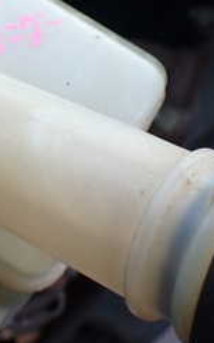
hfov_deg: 16.2
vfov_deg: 26.0
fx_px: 738
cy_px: 113
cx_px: 11
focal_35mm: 79
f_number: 2.3
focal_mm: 5.4
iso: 160
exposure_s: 1/125
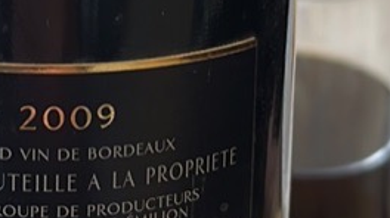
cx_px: 64
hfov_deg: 13.7
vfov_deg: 7.6
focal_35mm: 156
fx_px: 1612
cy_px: -102
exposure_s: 1/43
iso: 80
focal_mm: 5.1
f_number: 1.6
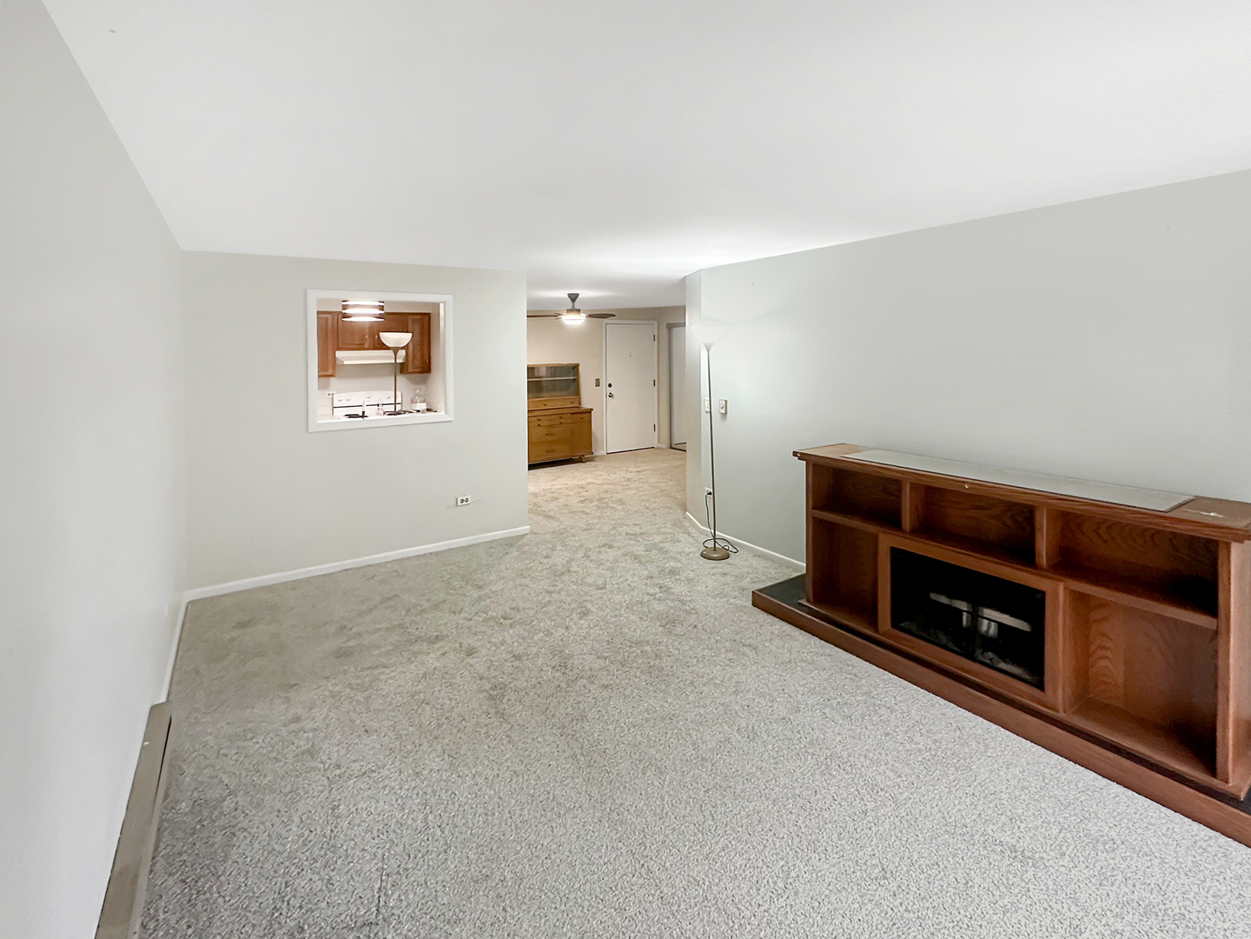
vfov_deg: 85.7
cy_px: 470
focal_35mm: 14
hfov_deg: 102.1
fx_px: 506
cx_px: 626
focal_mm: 2.22
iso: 500
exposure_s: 1/60
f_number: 2.2
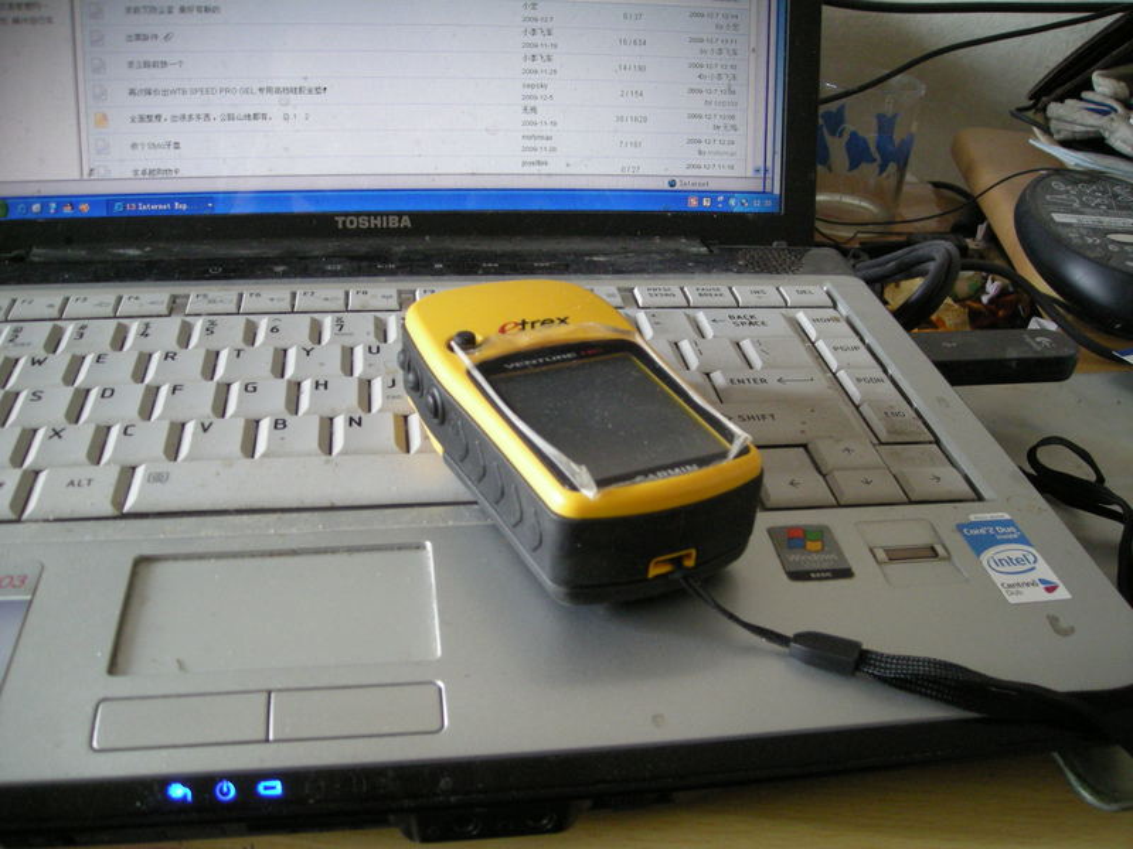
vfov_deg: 40.7
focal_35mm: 35
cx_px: 566
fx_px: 1146
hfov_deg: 52.6
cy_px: 424
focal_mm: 5.7
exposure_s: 1/60
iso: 227
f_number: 2.8
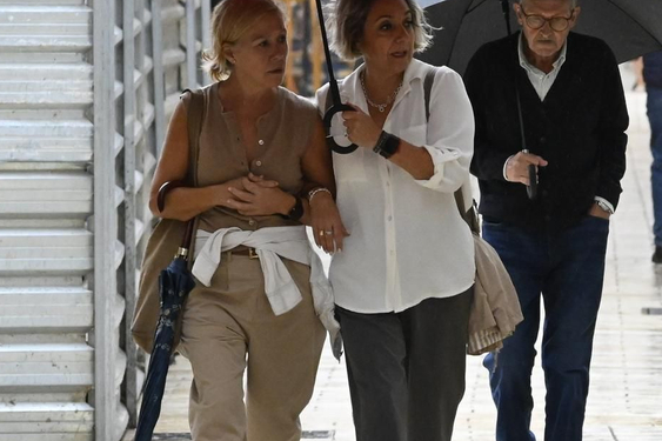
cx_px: 367
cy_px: 240
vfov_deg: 2.2
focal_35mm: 618
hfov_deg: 3.3
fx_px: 11368
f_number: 5.3
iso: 4000
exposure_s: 1/320
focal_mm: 145
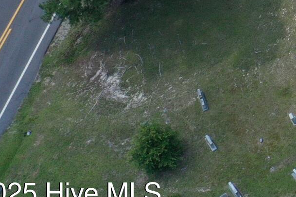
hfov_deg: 12.2
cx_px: 683
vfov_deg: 9.1
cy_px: -248
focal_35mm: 138
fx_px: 1135
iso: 200
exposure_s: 1/800
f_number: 5.6
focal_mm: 10.26
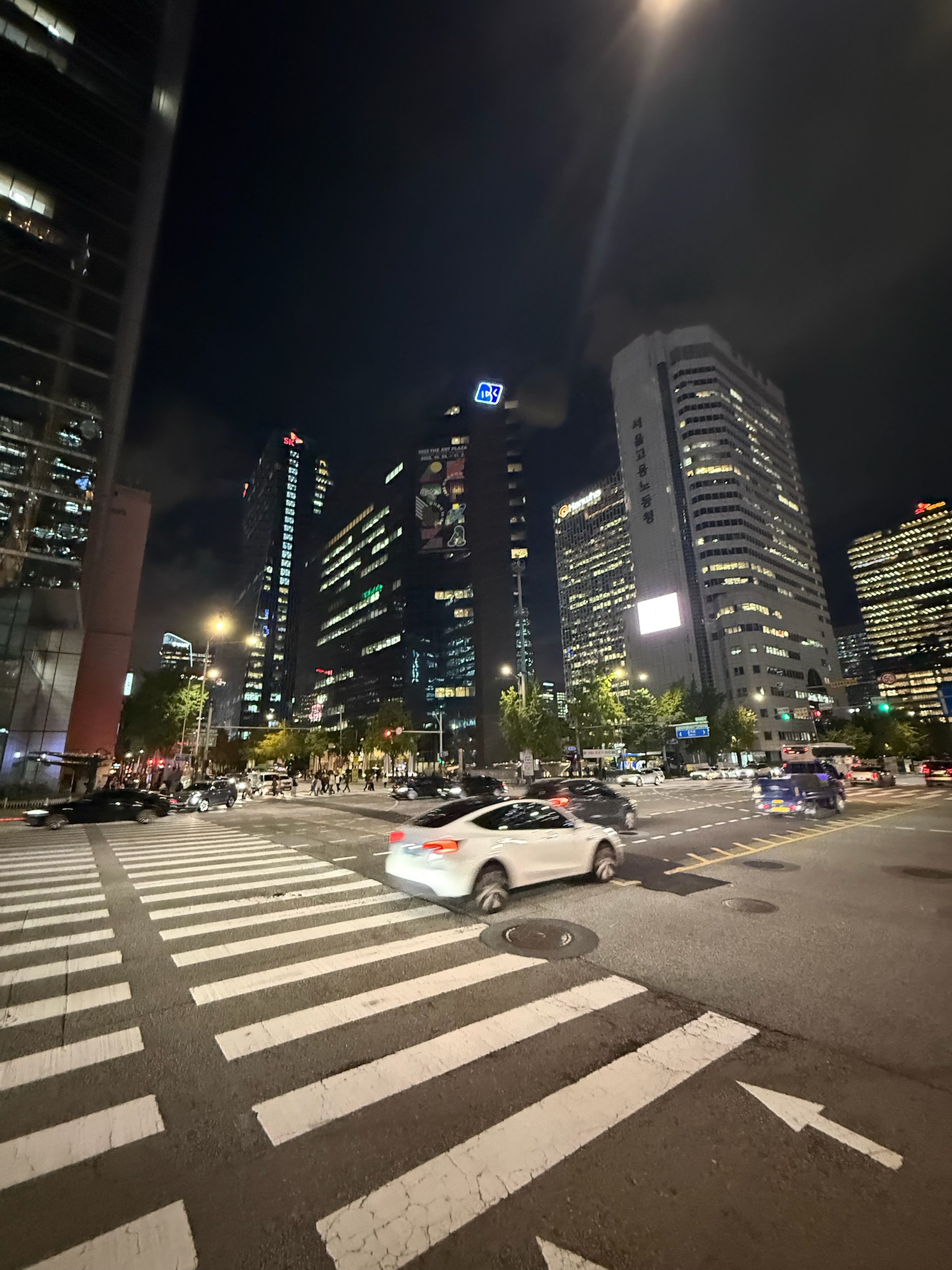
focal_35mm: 14
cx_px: 476
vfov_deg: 102.1
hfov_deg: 85.7
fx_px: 513
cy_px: 635
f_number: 2.2
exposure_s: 1/35
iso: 1250
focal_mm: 2.22
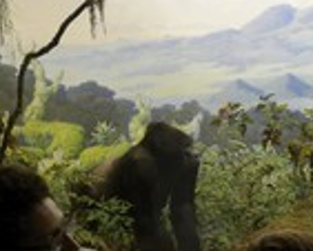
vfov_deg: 22.3
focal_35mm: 67
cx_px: 393
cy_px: 227
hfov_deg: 25.0
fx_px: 621
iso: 1600
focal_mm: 24
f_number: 3.5
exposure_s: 1/25
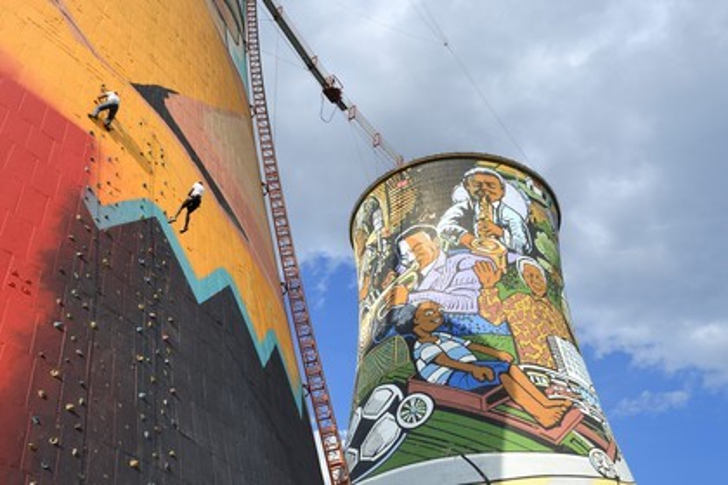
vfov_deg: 42.3
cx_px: 364
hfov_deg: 60.3
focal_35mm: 31
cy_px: 242
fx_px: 627
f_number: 10
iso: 200
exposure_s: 1/320
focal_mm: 31
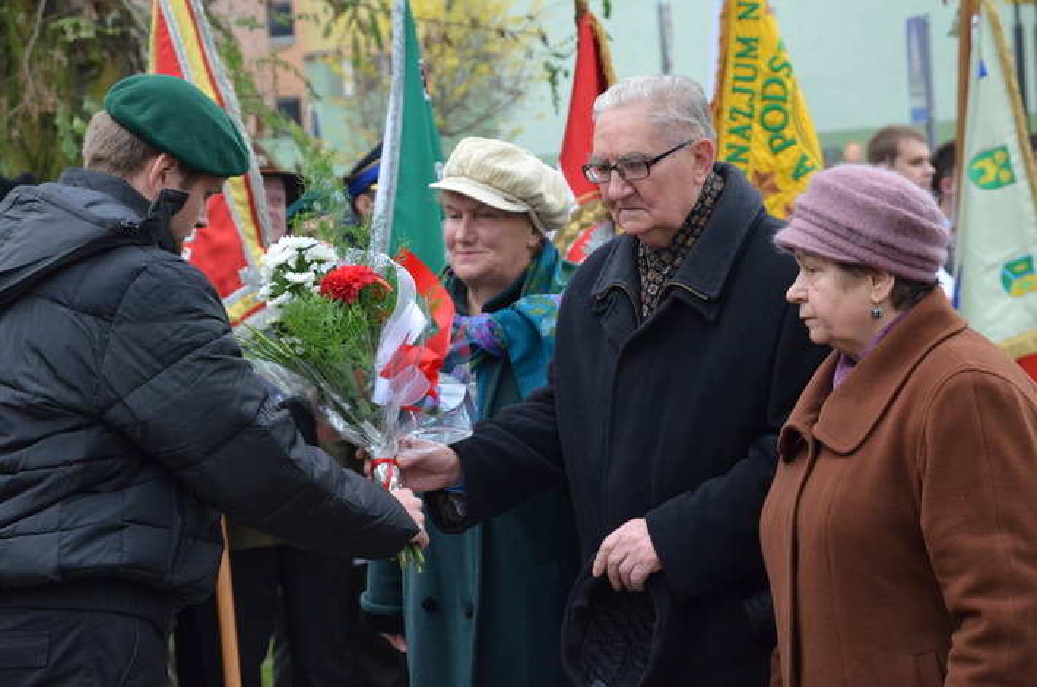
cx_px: 518
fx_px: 3018
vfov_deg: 13.0
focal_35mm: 105
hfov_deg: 19.5
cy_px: 344
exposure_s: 1/250
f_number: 5.6
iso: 1600
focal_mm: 70
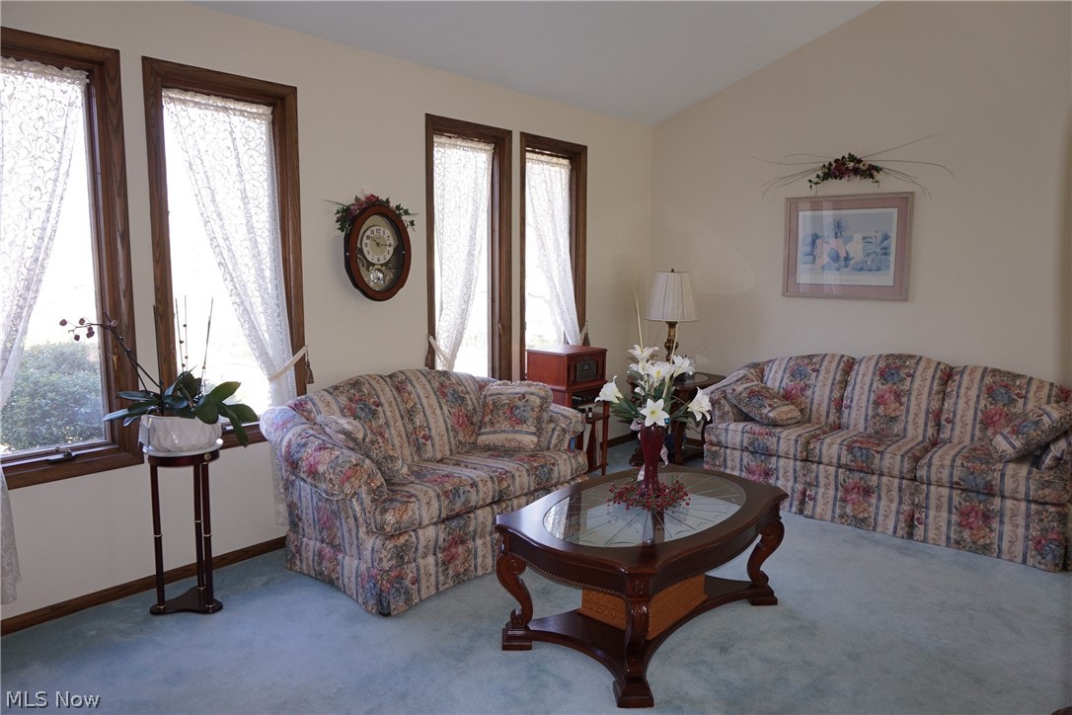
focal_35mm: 24
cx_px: 536
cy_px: 358
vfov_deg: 53.1
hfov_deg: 73.7
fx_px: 715
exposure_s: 1/60
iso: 400
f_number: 4.5
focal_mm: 16
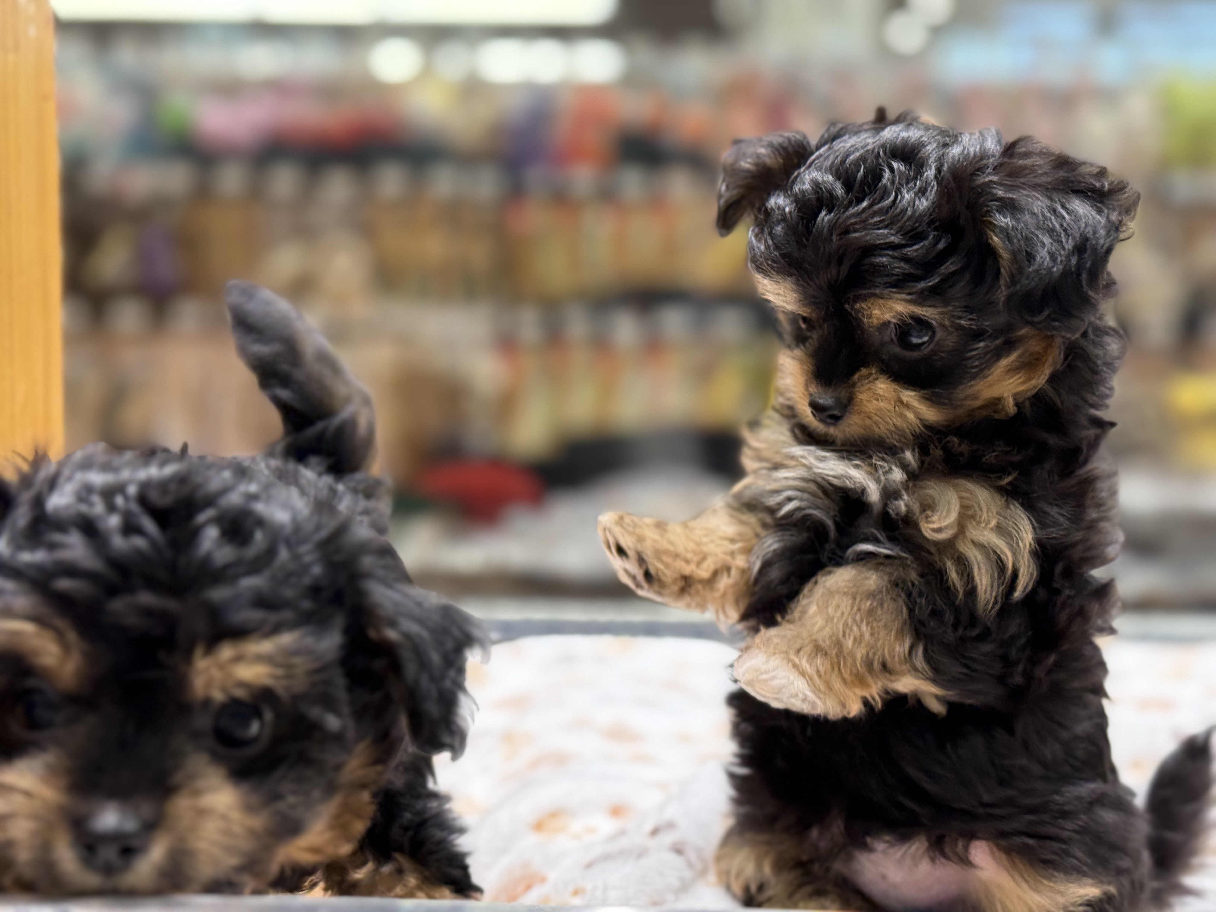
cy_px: 456
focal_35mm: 48
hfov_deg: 39.7
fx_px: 1686
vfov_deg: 30.3
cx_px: 608
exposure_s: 1/120
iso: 160
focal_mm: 6.76
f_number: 1.78
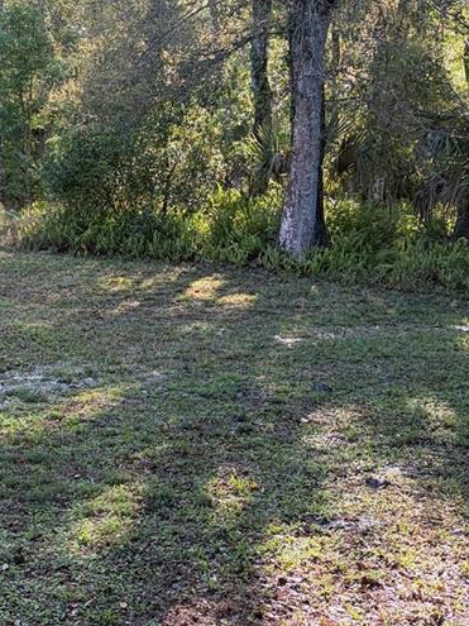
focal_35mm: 63
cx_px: 157
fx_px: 1139
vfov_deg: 30.7
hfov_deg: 23.2
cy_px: 333
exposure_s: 1/213
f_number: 1.6
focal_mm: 5.96
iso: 50
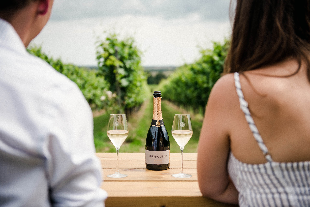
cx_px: 155
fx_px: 413
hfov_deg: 41.1
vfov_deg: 28.1
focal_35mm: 48
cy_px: 104
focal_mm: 48
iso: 100
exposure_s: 1/2500
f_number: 2.8
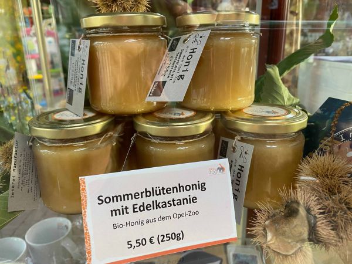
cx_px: 176
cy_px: 132
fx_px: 264
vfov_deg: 53.1
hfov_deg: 67.3
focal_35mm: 26
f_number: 1.8
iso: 125
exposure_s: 1/50
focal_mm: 4.25
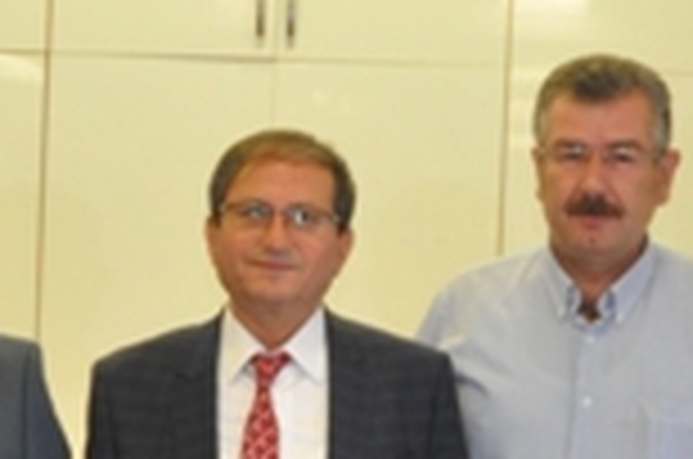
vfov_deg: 12.0
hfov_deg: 18.3
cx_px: 261
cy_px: 479
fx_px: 2152
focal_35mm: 112
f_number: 3.5
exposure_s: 1/60
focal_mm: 18
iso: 800
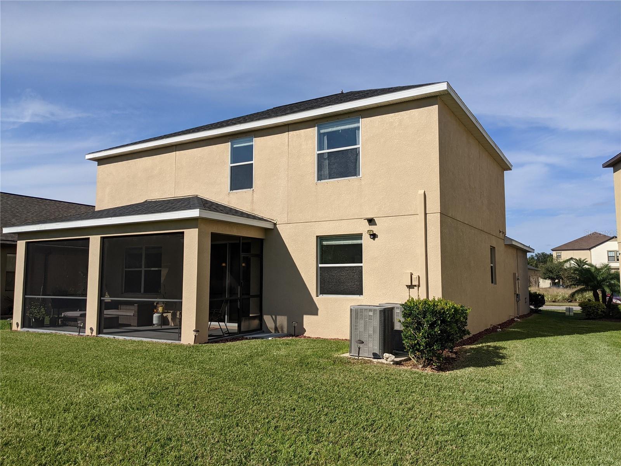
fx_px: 484
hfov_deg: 65.3
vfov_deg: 51.4
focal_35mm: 27
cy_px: 233
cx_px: 310
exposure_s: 1/4673
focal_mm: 4.38
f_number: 1.73
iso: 58
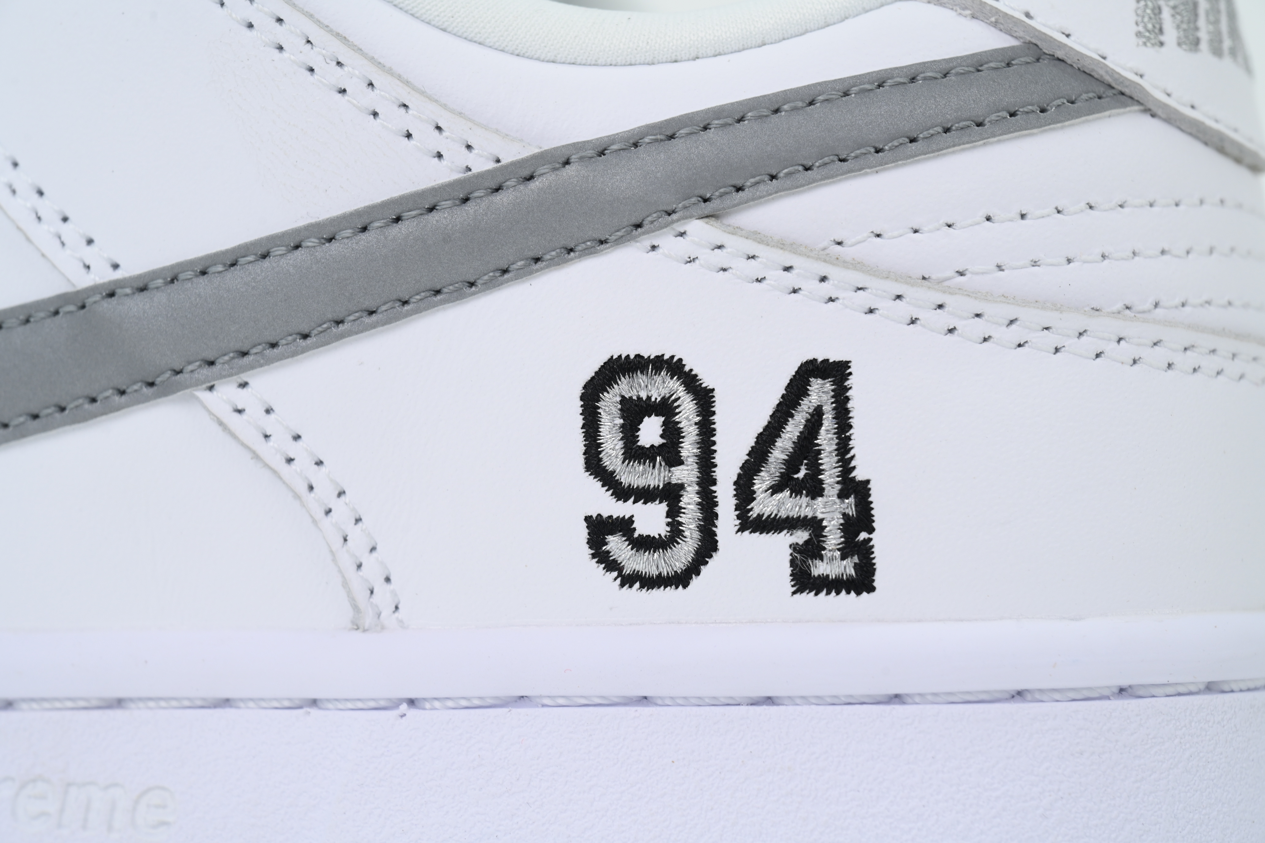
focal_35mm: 103
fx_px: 3619
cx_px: 632
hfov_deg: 19.8
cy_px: 422
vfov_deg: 13.3
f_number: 11
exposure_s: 1/100
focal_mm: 103
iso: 400
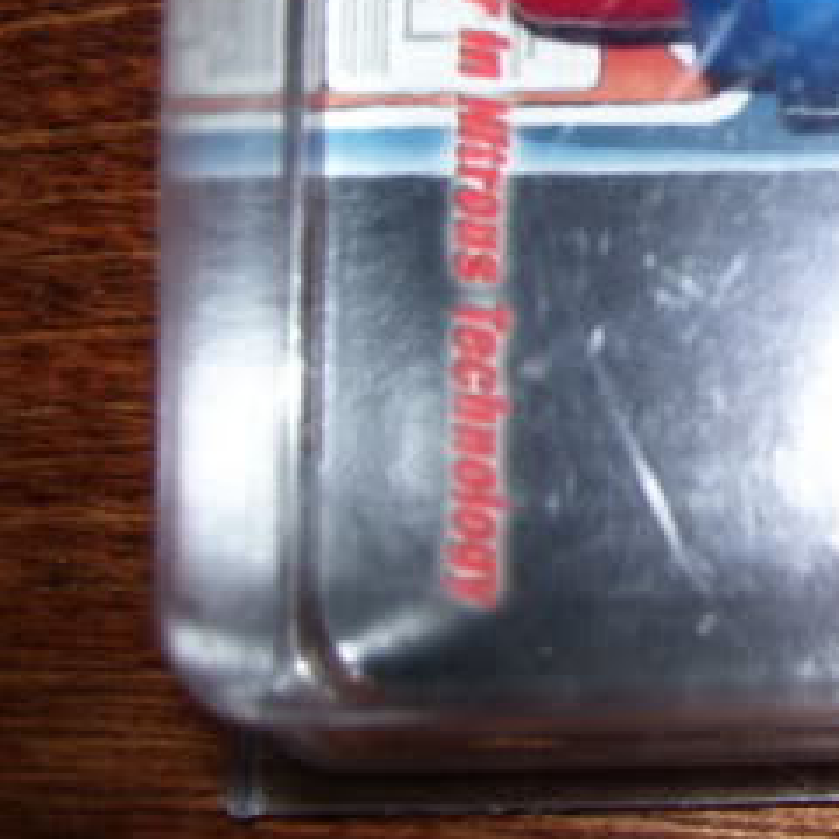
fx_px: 2331
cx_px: 1112
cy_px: 59
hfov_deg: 18.8
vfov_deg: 20.0
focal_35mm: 85
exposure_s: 1/60
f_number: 2.7
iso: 80
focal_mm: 6
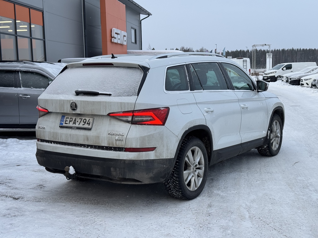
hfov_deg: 39.7
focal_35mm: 48
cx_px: 159
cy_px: 119
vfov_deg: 30.3
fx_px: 441
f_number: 1.78
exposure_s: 1/495
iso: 64
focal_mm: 6.76
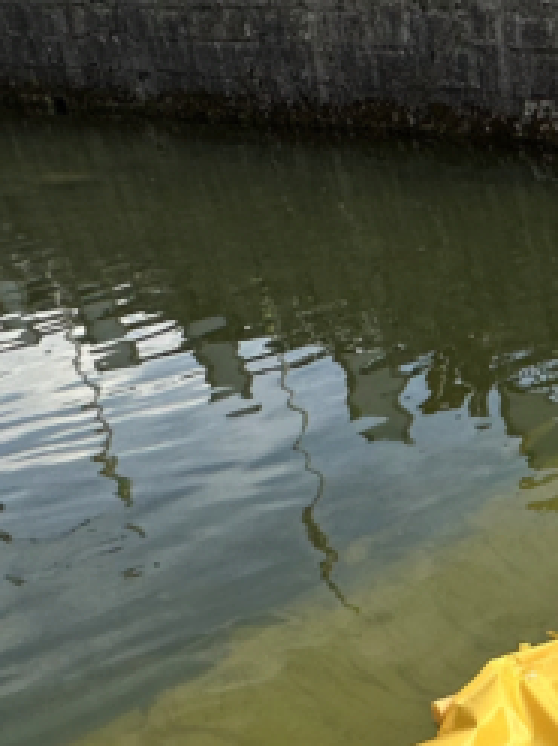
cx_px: 875
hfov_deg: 20.8
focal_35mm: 58
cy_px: 516
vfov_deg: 32.9
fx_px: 1248
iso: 40
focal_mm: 2.22
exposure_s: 1/593
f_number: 2.2
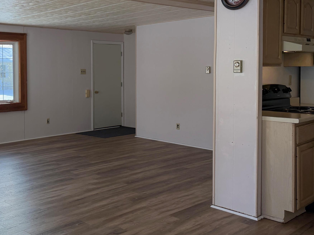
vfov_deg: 34.1
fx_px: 381
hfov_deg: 43.2
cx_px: 75
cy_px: 80
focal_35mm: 42
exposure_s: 1/514
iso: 100
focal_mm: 6.76
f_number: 1.78
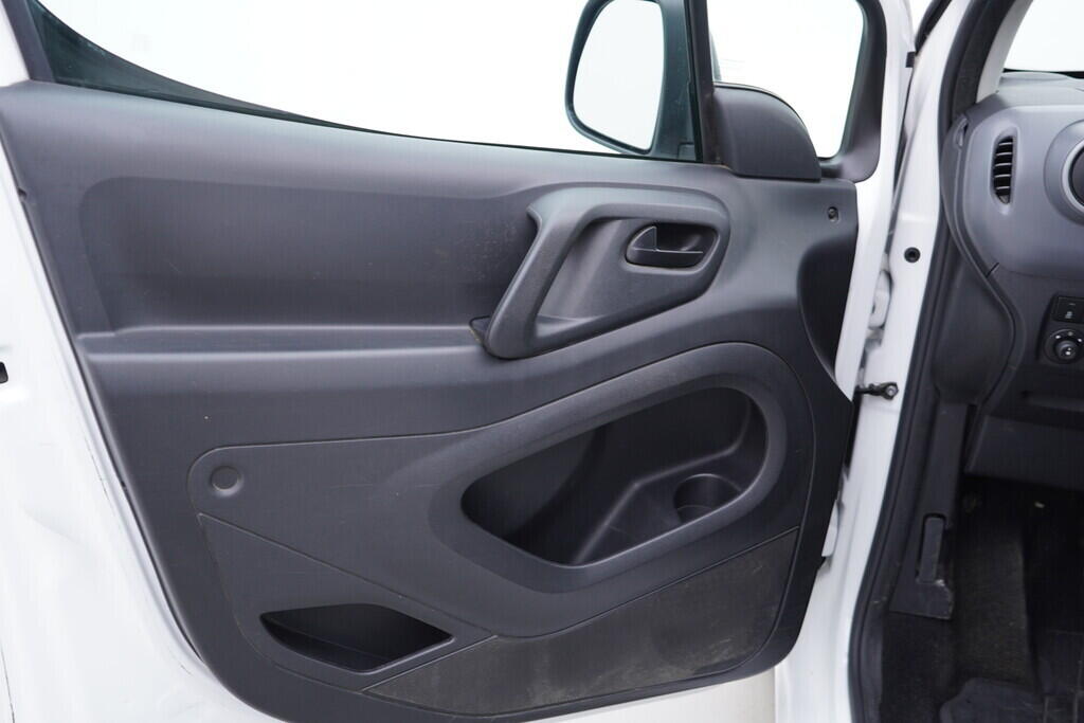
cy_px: 362
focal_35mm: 36
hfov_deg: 53.1
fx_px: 1084
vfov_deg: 36.9
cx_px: 542
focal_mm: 24
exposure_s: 1/40
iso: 125
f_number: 2.8
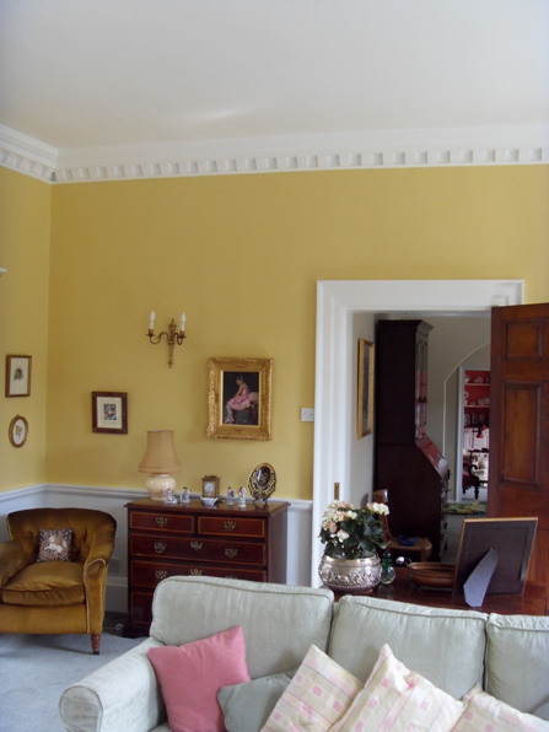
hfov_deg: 36.8
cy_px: 366
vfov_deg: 47.9
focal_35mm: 39
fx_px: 825
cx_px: 274
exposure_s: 1/45
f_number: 3.5
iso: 100
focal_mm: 6.6
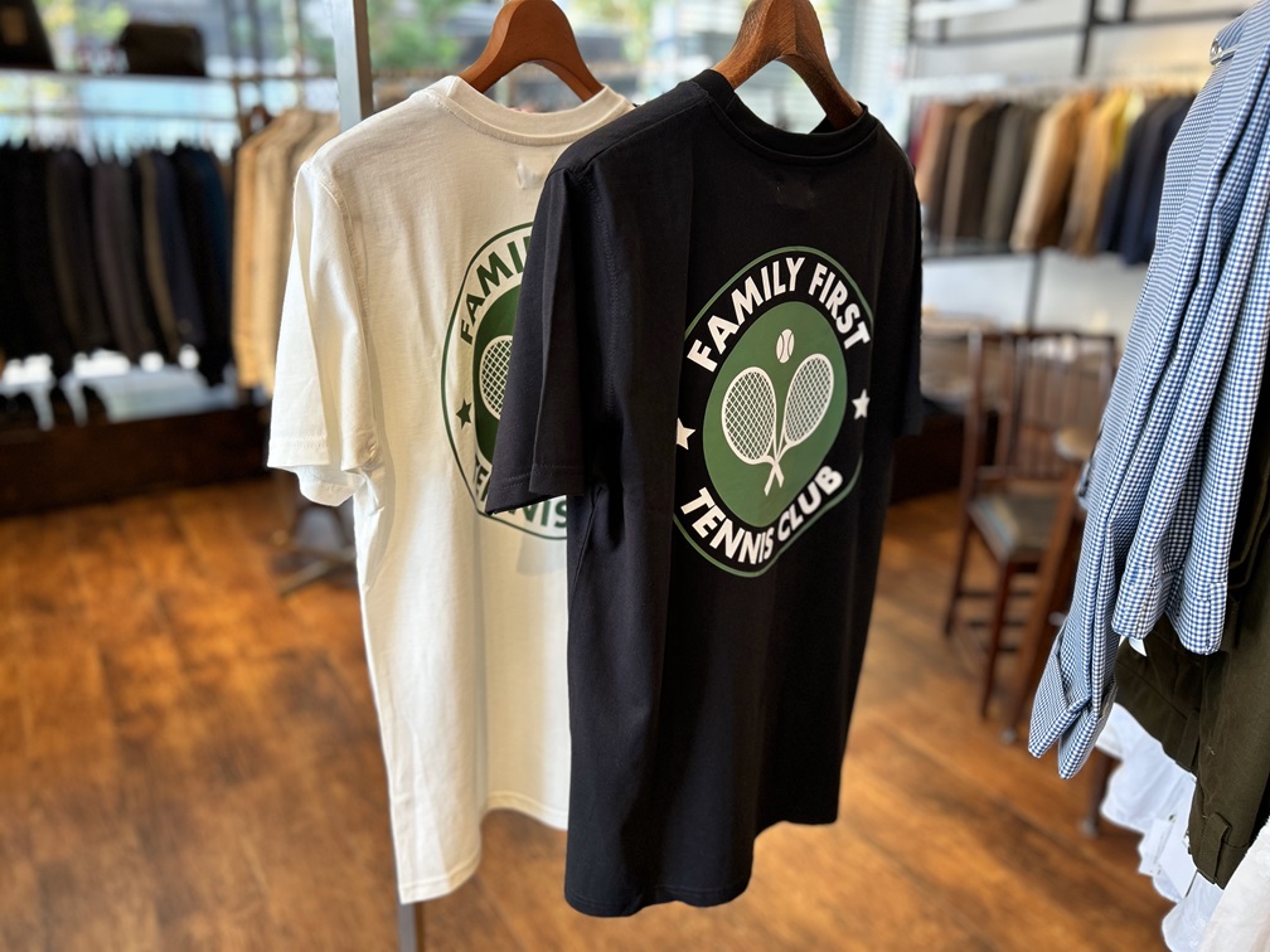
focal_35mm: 26
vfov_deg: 53.1
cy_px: 476
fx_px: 954
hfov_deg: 67.3
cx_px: 635
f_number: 1.5
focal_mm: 5.7
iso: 64
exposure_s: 1/114
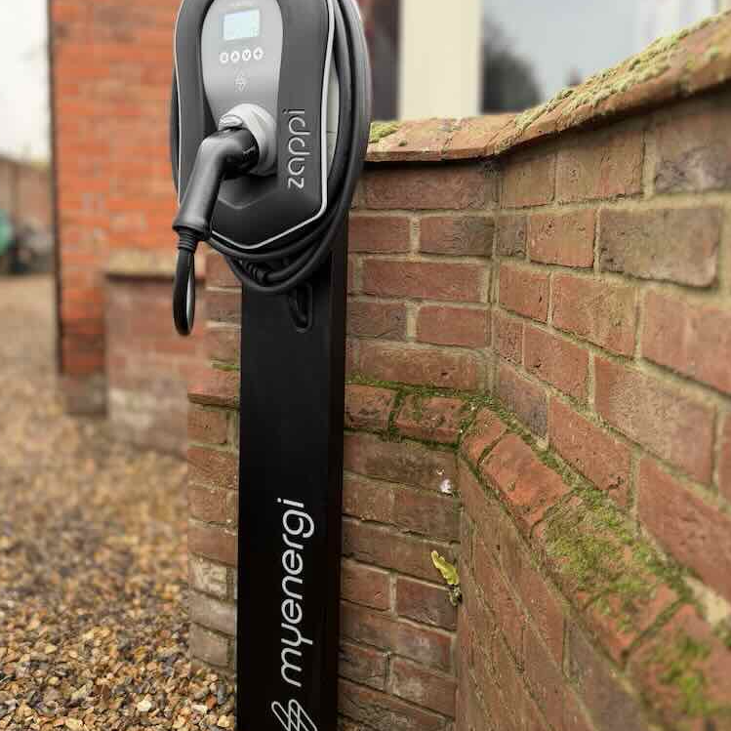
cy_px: 303
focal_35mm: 29
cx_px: 359
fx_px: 693
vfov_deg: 55.3
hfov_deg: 55.6
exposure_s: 1/121
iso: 160
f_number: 1.78
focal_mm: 6.76
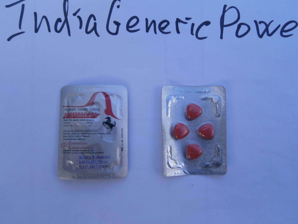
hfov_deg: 67.3
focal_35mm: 26
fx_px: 224
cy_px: 112
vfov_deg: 53.1
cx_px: 149
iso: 80
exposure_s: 1/80
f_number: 8
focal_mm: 4.7
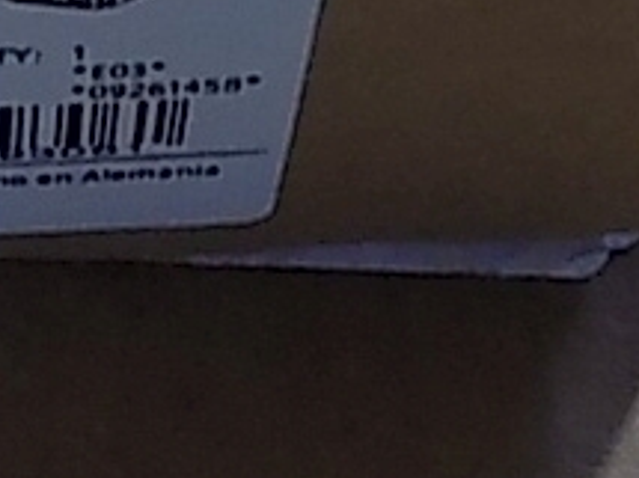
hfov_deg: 11.2
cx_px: -223
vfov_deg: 8.5
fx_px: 3155
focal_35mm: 171
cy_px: -243
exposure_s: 1/30
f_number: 3.1
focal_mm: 4
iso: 180
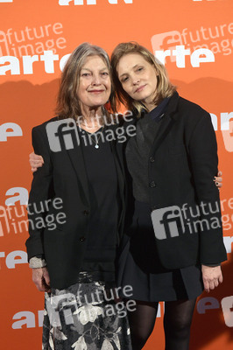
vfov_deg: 36.3
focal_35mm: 55
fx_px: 535
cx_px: 116
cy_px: 175
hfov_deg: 24.6
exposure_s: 1/160
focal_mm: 55
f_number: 5.6
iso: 2000
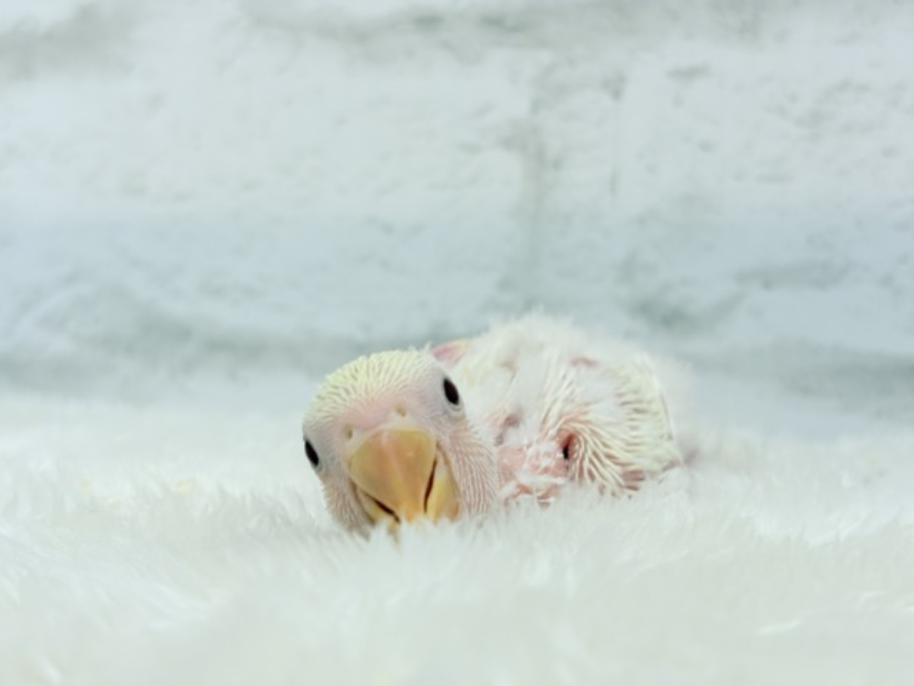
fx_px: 1373
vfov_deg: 28.0
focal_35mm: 52
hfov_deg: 36.8
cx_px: 457
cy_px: 343
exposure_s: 1/100
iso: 50
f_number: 1.6
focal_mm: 5.96
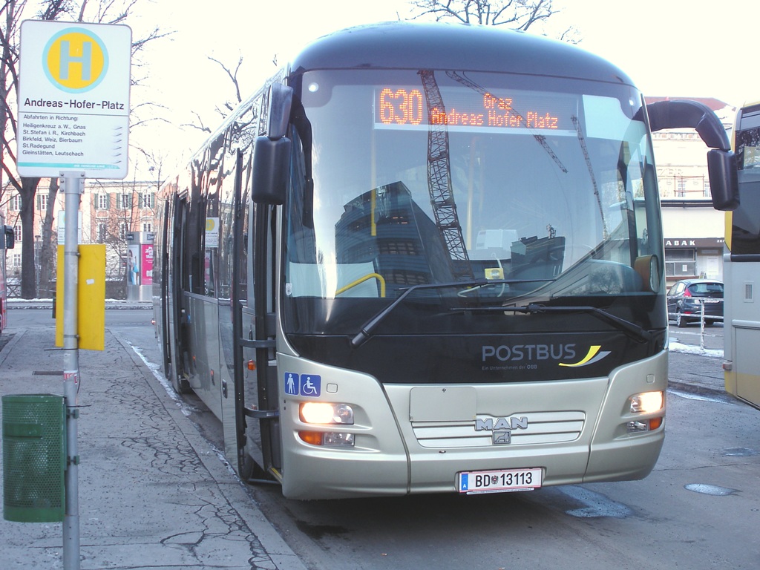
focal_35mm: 52
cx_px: 380
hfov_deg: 36.8
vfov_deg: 28.0
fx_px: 1142
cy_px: 285
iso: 64
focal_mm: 9.1
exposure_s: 1/25.2
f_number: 4.4
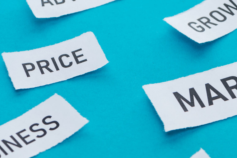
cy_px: 109
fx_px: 1561
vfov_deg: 5.8
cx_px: 266
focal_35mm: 237
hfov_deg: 8.6
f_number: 9
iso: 125
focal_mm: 105
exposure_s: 1/160
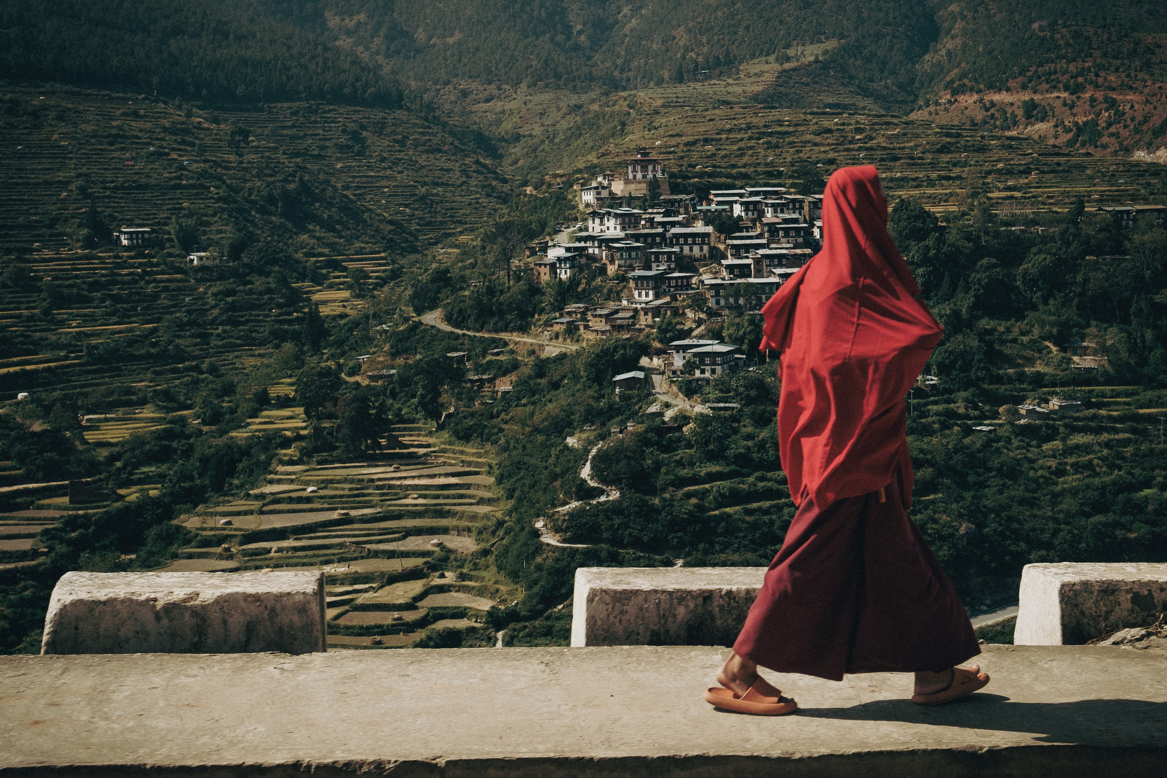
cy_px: 389
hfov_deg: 54.4
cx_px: 584
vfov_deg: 37.9
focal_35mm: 35
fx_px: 1135
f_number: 4
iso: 320
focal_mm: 23
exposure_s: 1/2200
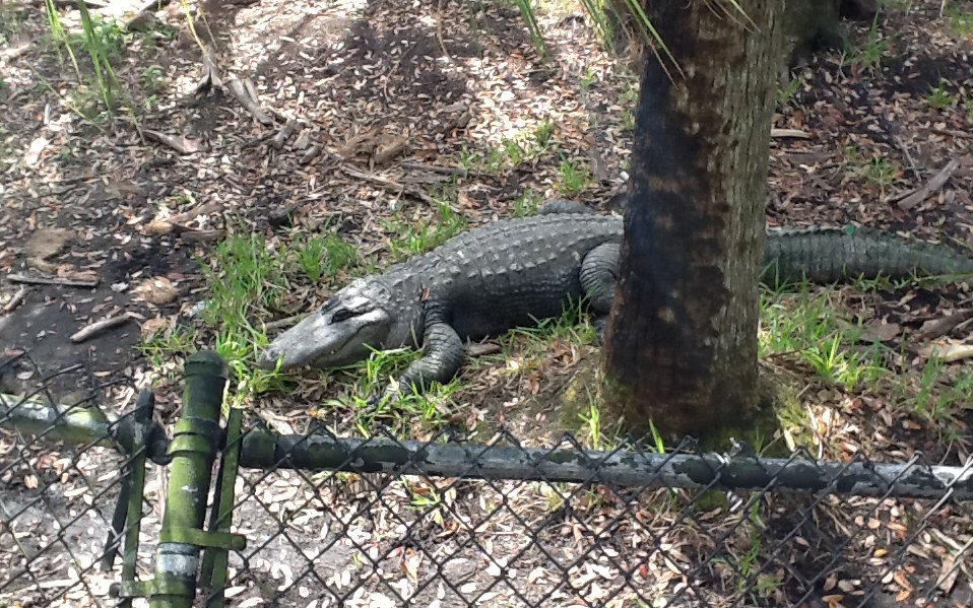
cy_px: 298
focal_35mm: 34
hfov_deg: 56.7
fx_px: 902
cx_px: 486
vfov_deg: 37.3
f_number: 2.4
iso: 64
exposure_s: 1/150
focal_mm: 2.03
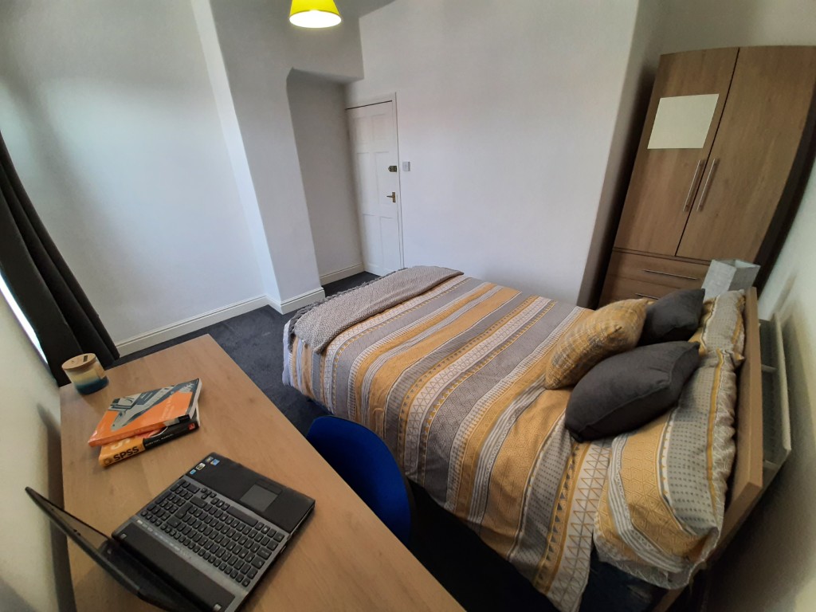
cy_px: 306
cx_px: 408
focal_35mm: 13
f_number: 2.2
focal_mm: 1.42
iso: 125
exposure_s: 1/50
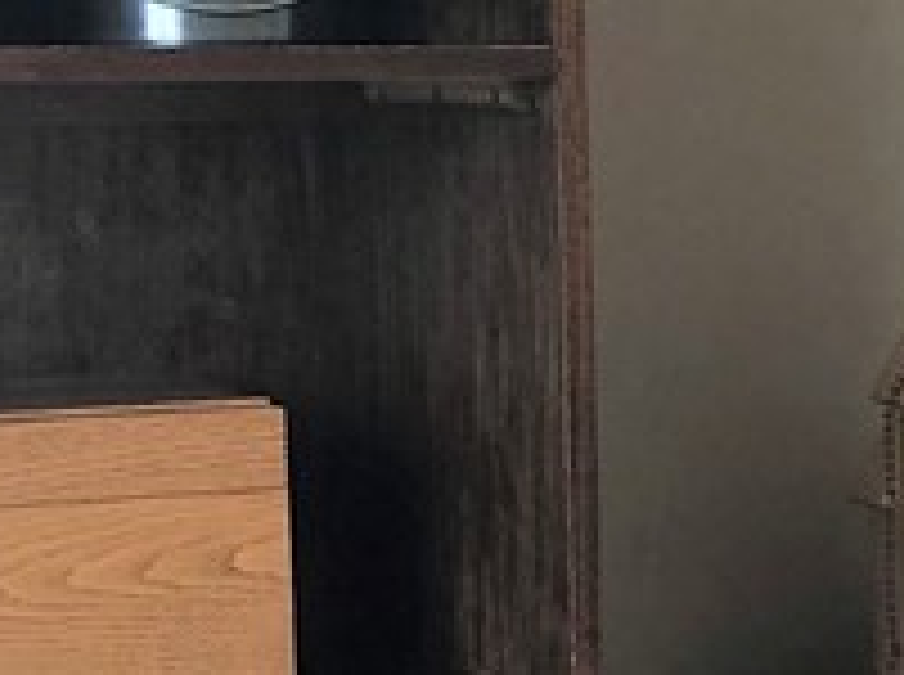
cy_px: 466
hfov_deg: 12.9
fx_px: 3728
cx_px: 1471
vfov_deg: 10.3
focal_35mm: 143
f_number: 1.8
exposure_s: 1/24
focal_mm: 3.99
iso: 32
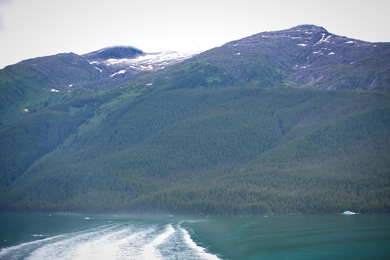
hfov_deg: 28.8
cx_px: 195
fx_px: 758
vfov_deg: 19.5
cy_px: 130
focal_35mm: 70
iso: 100
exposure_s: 1/160
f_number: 4.5
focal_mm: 70
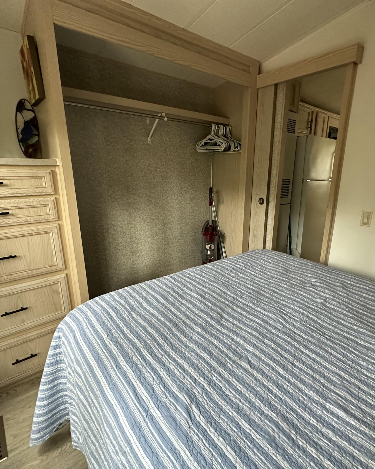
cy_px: 242
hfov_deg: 70.6
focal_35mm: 19
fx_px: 264
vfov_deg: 83.3
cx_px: 209
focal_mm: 2.22
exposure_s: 1/92
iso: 400
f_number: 2.2
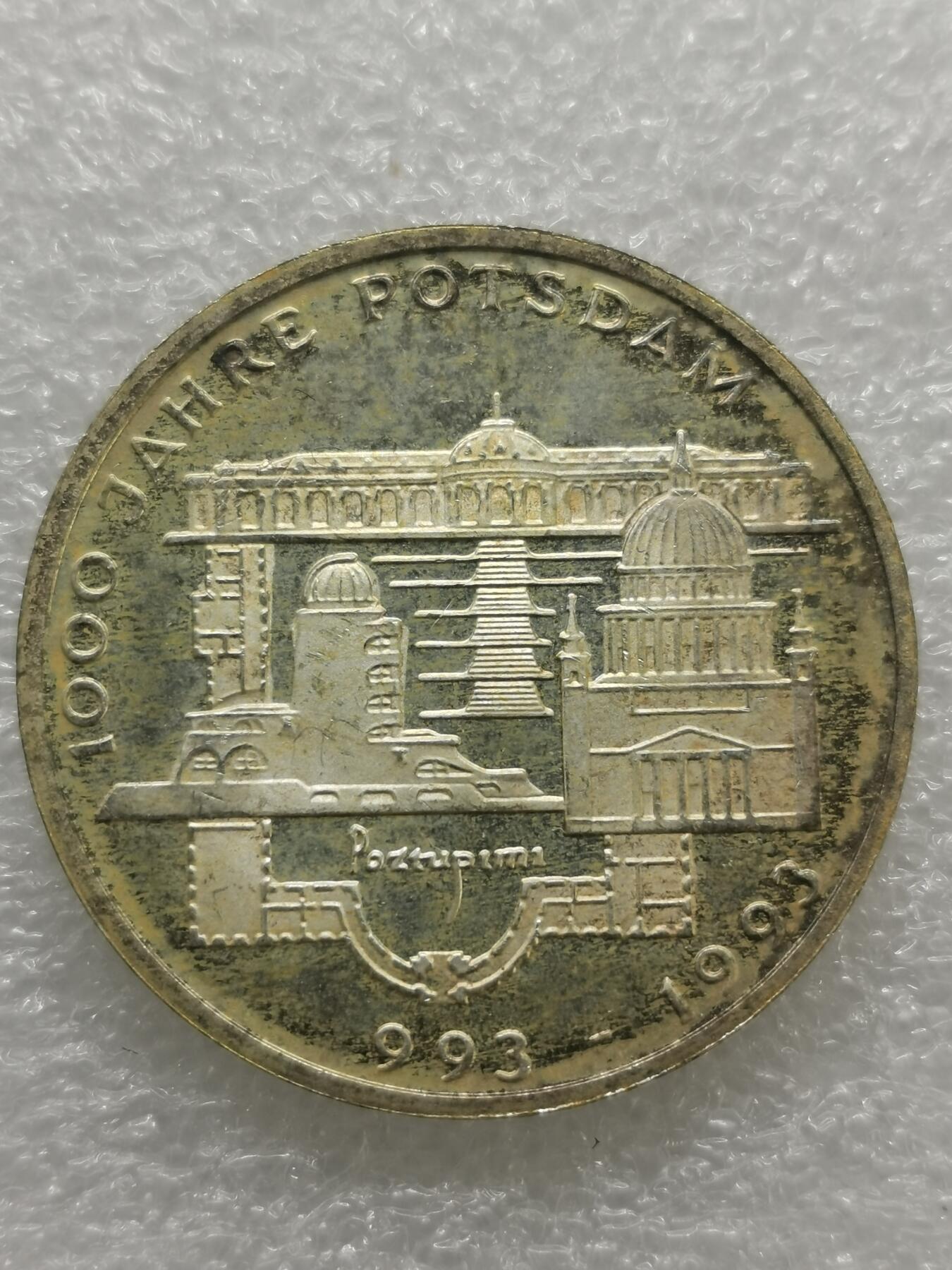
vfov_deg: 28.2
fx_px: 2530
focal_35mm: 69
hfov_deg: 21.3
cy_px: 635
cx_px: 476
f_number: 1.6
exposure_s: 1/125
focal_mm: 5.56
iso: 50
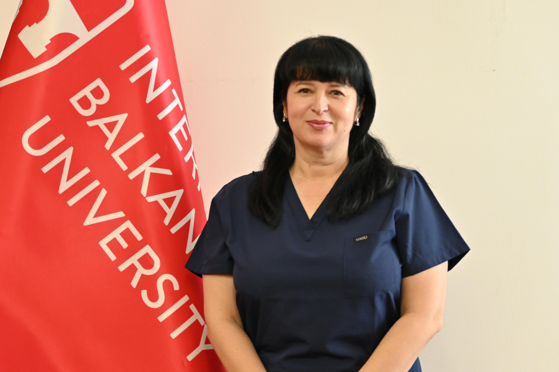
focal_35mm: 82
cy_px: 186
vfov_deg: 16.6
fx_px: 1281
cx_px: 280
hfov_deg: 24.6
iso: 1600
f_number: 5
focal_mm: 55
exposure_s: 1/180
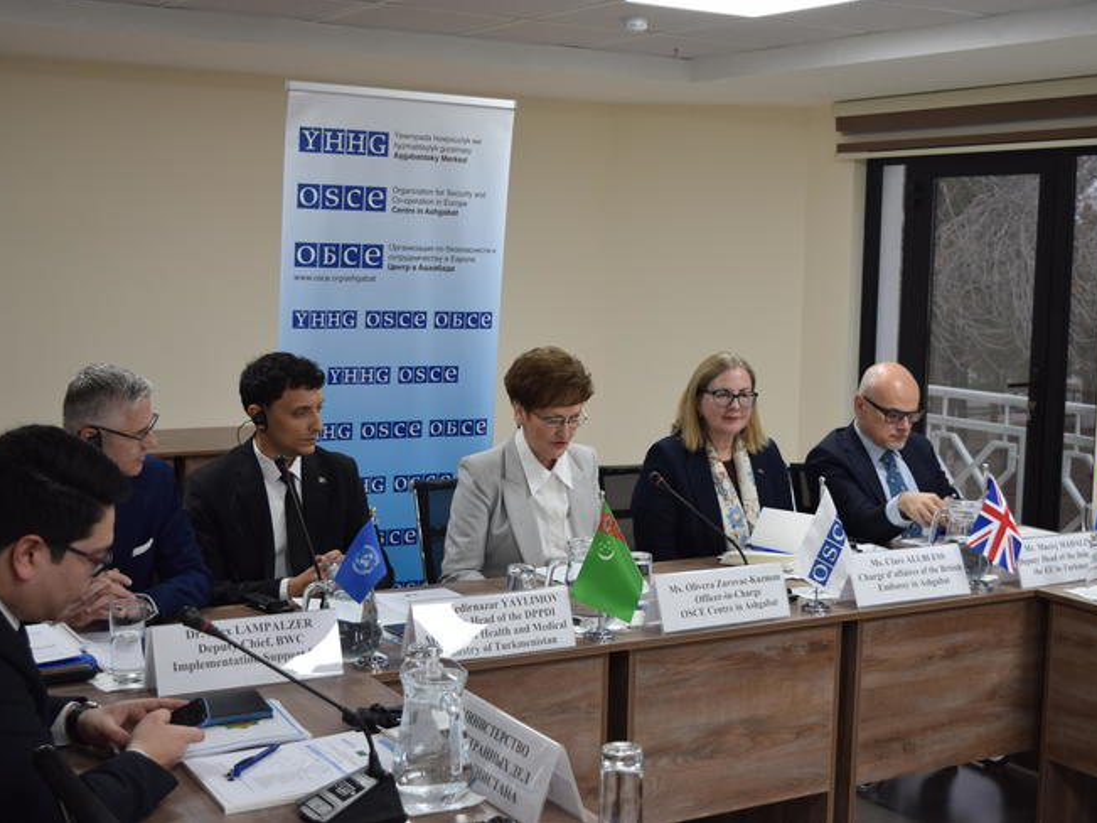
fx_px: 1601
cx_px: 551
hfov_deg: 37.8
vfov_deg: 28.8
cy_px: 411
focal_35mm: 51
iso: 400
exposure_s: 1/100
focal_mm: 31
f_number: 5
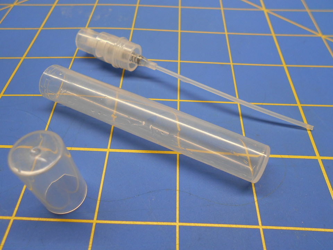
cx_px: 166
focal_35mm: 26
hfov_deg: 67.3
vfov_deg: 53.1
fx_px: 250
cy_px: 125
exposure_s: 1/125
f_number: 3.2
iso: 80
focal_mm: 4.6
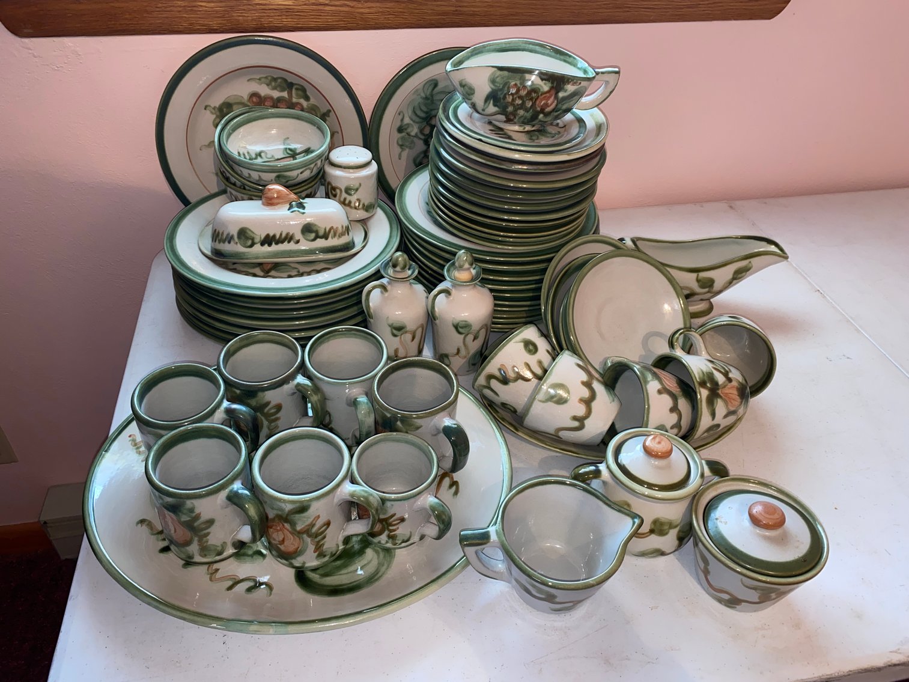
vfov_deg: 53.1
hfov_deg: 67.3
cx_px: 454
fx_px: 683
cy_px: 341
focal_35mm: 26
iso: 40
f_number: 1.8
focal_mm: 4.25
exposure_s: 1/15
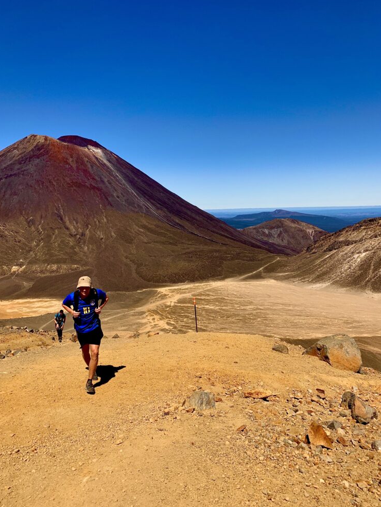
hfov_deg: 51.4
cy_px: 252
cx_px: 186
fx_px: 396
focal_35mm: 27
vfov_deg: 65.3
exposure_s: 1/3521
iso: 25
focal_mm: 4.25
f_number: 1.8
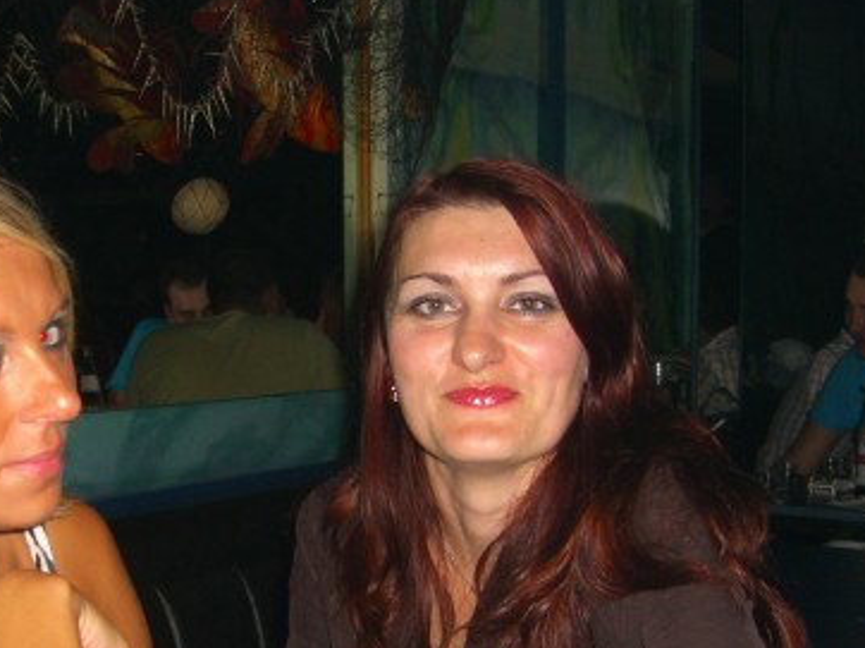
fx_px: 1573
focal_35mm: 63
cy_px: 507
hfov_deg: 30.4
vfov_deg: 23.0
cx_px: 260
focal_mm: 7.9
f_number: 2.8
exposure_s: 1/60
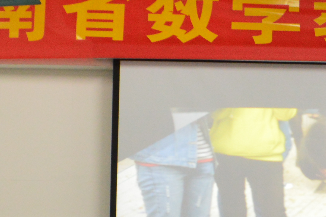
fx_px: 1339
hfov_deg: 13.6
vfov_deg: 9.1
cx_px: 375
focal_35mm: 148
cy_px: 275
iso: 800
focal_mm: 18
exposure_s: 1/15
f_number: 6.3
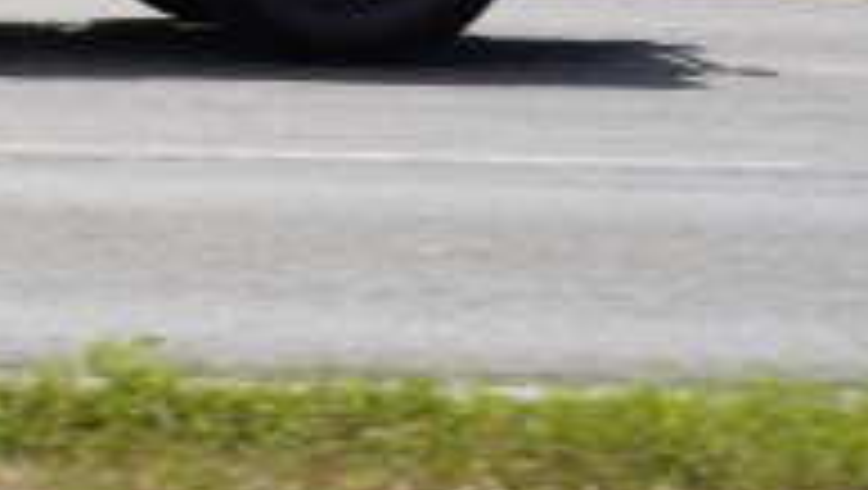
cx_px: -175
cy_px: -234
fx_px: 9146
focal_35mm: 397
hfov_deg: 5.4
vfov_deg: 3.1
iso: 100
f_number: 5
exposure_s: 1/500
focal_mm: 122
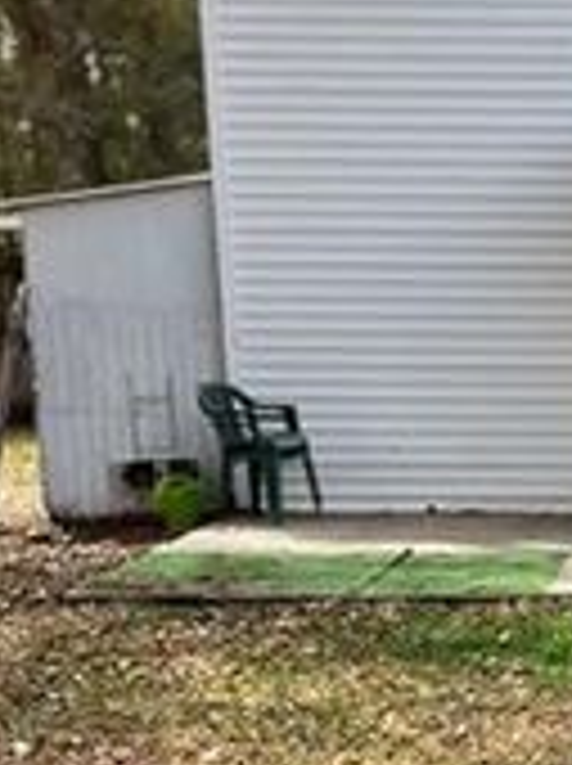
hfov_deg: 13.5
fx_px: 2253
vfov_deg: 18.4
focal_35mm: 102
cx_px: 892
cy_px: 889
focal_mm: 5.1
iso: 50
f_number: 1.6
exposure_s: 1/751
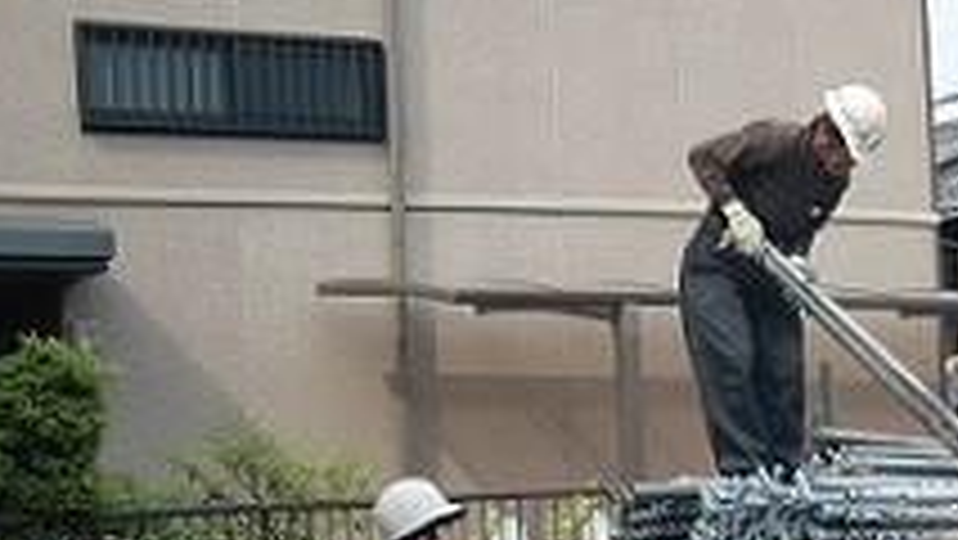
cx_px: 780
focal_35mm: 85
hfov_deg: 24.6
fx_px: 2160
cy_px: 585
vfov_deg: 14.0
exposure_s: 1/250
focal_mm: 7.95
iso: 64
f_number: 4.1
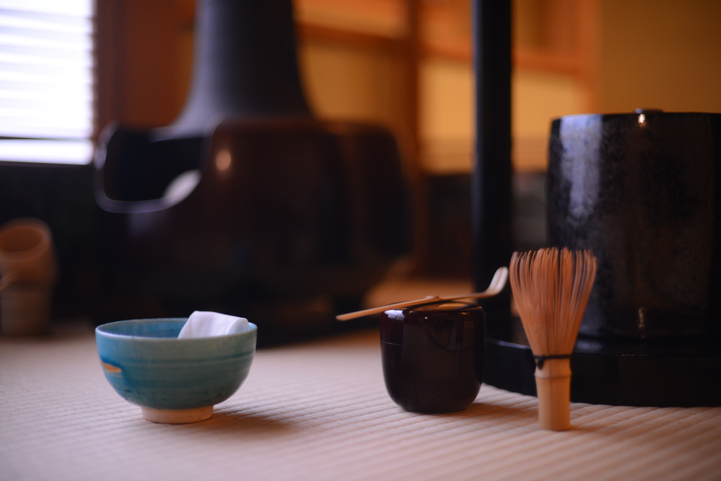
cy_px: 240
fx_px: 1002
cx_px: 360
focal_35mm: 50
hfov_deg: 39.6
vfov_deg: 27.0
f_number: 1.4
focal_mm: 50
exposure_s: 1/50
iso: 1000
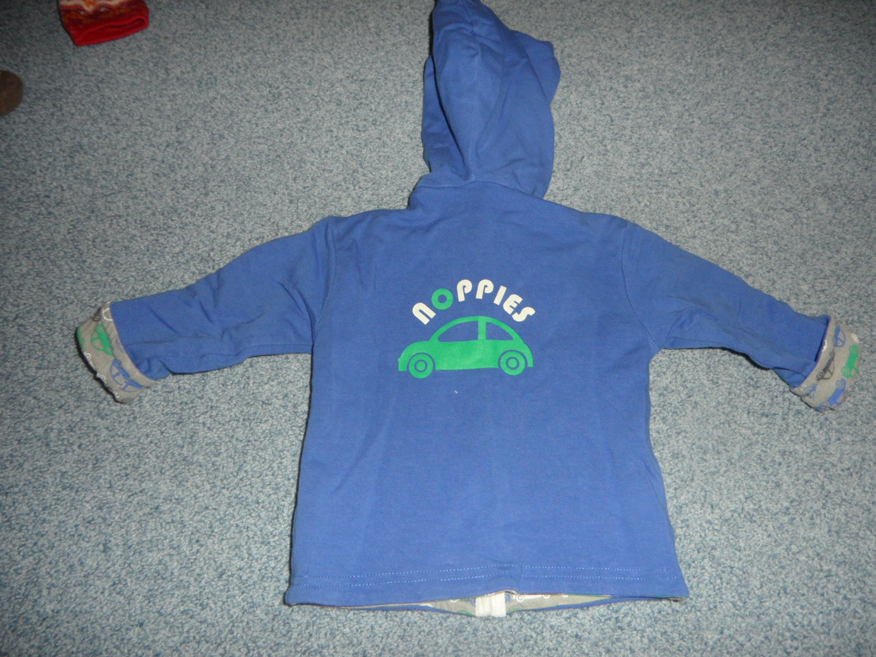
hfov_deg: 71.6
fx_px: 607
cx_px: 438
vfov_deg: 56.8
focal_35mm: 24
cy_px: 328
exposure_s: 1/10
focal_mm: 4.1
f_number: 8.2
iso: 100
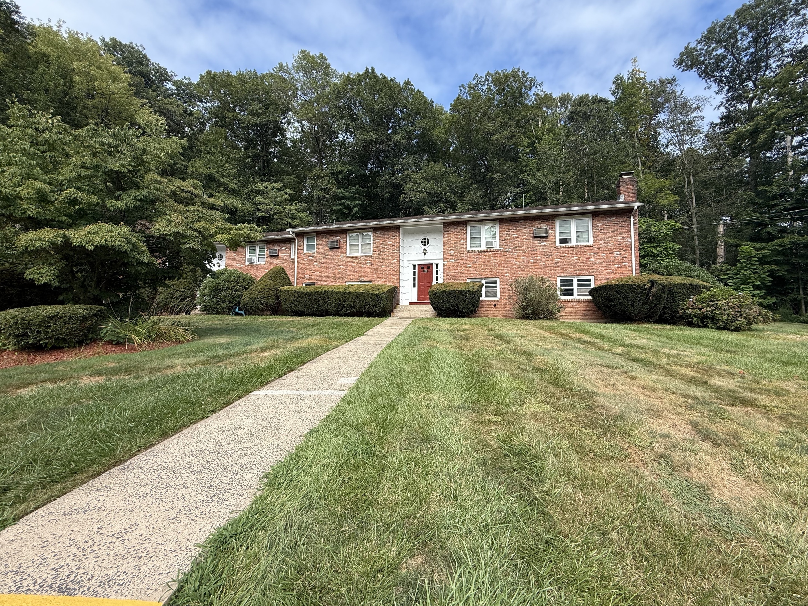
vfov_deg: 81.7
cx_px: 431
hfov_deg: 98.0
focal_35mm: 15
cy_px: 290
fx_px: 350
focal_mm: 2.22
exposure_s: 1/1145
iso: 50
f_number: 2.2
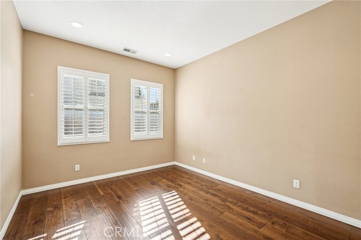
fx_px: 160
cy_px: 120
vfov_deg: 73.7
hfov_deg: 96.8
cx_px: 180
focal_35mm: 16
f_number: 8
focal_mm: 16
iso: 400
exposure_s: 1/60
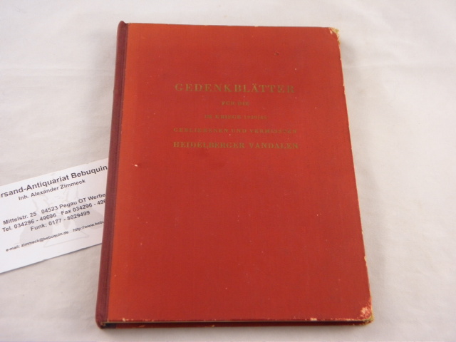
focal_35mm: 50
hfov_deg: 38.2
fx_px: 659
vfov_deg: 29.1
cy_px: 171
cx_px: 228
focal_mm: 9.1
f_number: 4
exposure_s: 1/50
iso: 160
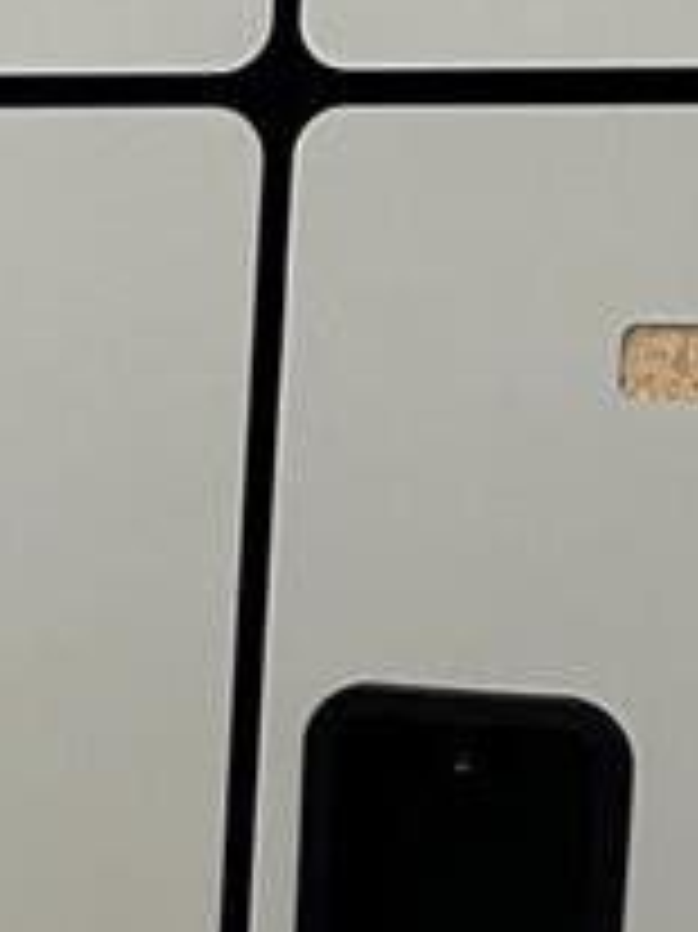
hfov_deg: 8.6
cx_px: -1157
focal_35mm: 151
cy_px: 734
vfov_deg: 13.0
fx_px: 4064
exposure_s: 1/120
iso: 125
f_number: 1.5
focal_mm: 5.7
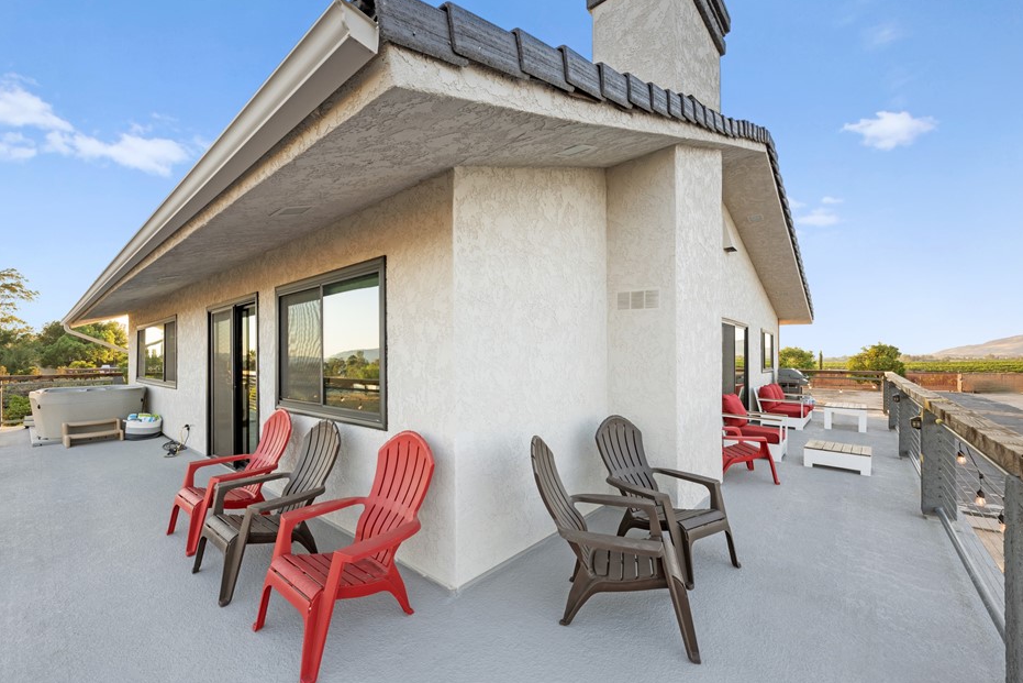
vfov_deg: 81.2
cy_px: 338
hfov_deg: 104.0
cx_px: 472
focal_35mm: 14
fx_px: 398
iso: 100
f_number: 7.1
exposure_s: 1/15
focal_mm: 12
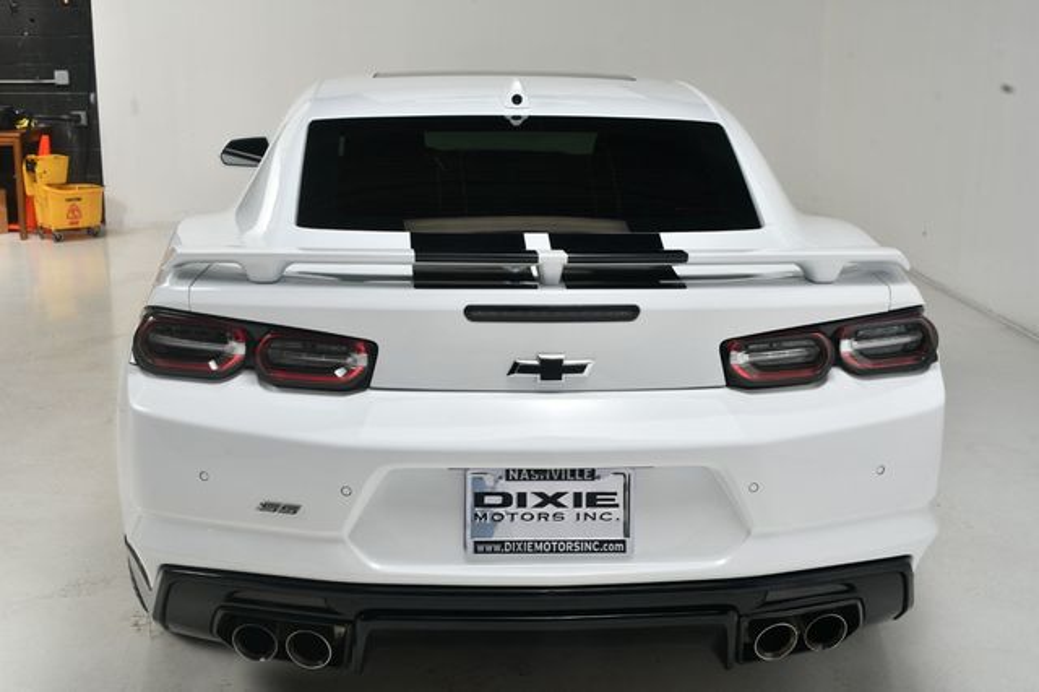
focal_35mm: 45
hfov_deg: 43.6
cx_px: 520
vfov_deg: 29.8
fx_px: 1298
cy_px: 346
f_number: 14
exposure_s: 1/200
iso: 100
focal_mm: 30
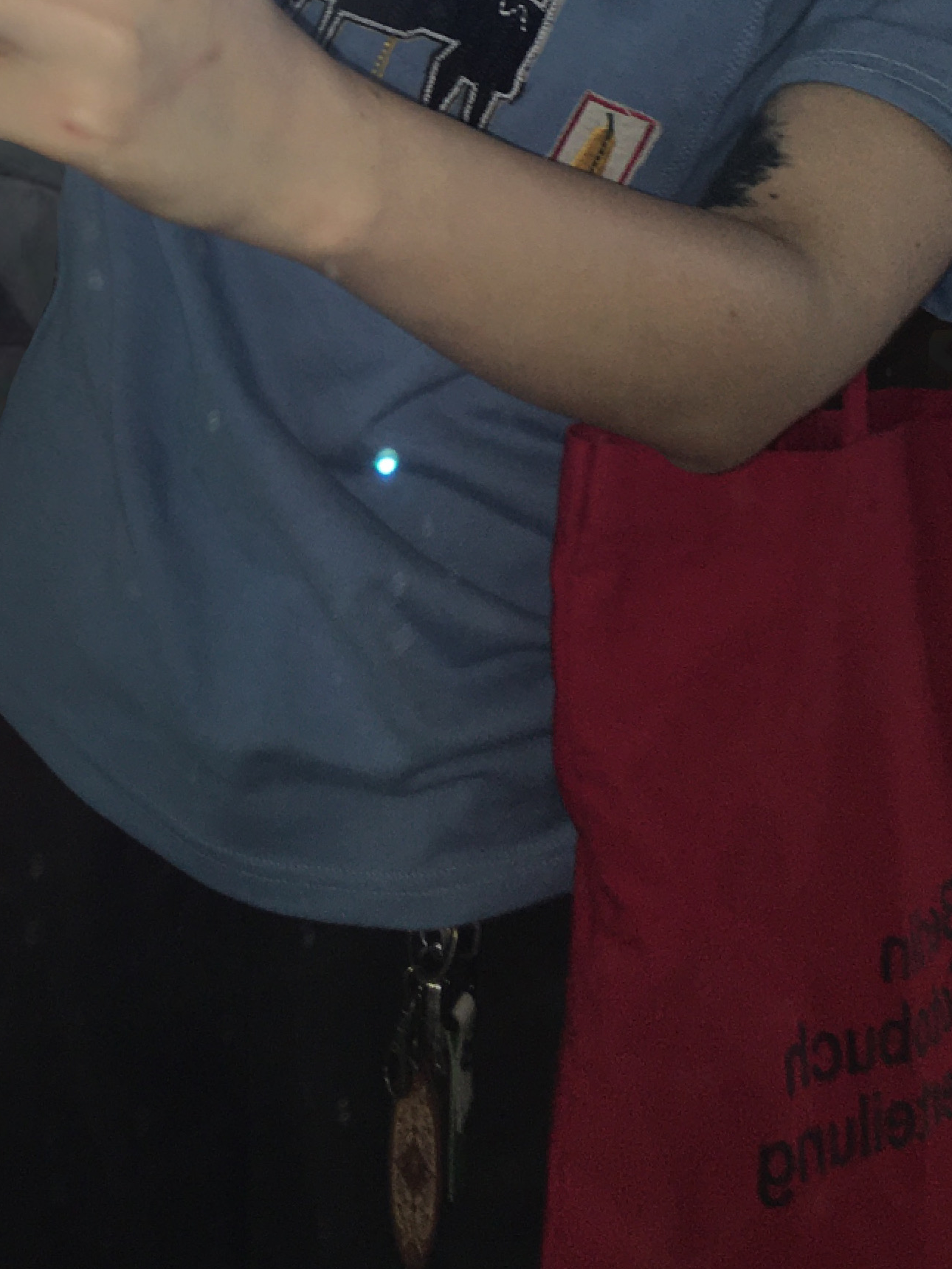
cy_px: -27
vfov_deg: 26.9
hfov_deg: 21.3
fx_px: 2493
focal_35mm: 68
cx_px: 174
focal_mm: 4.15
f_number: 2.2
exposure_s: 1/30
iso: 40
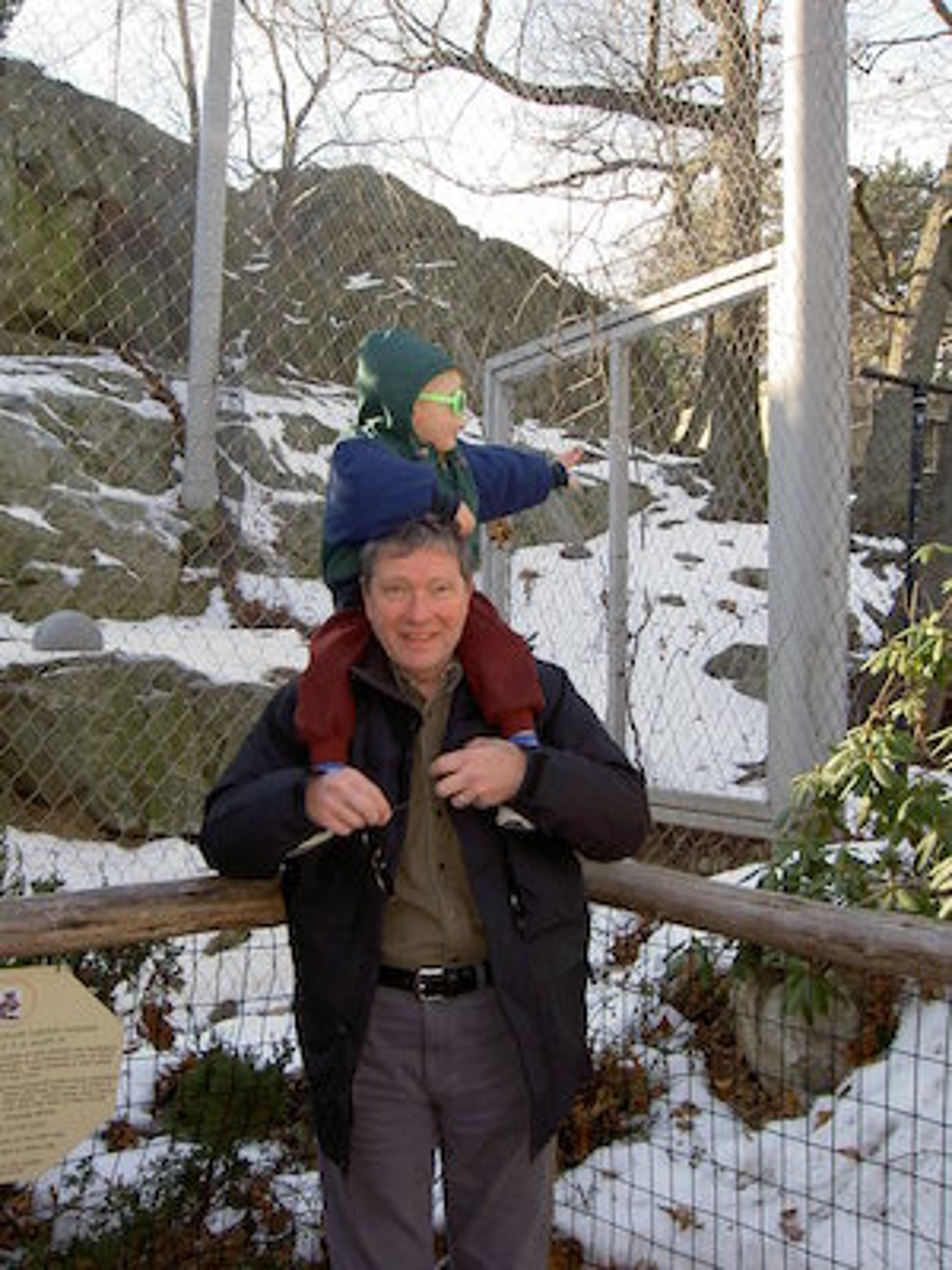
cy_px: 635
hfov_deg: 41.8
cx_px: 476
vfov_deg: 54.0
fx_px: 1247
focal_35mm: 34
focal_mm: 5.6
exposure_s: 1/100
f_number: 4.7
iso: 100
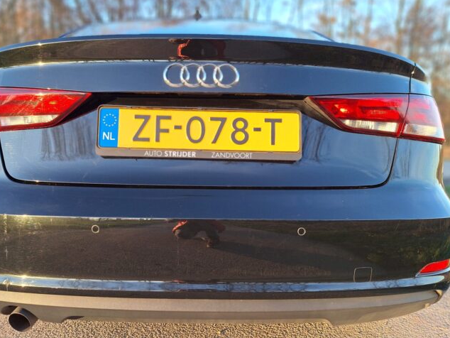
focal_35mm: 29
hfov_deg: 61.4
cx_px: 194
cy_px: 177
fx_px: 377
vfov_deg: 48.2
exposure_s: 1/253
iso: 40
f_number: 1.8
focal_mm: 5.54
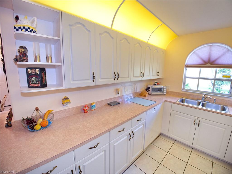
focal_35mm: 14
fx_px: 94
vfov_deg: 85.7
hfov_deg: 102.1
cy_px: 87
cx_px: 116
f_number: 2.8
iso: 200
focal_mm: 7
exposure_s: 1/60
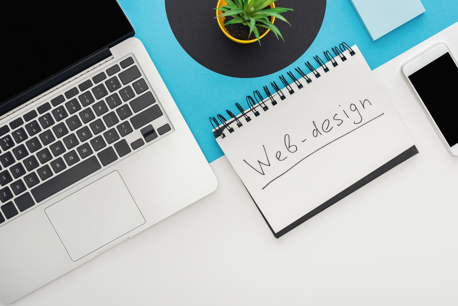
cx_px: 229
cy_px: 153
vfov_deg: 27.0
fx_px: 636
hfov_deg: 39.6
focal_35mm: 50
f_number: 9
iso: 250
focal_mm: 50
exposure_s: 1/160
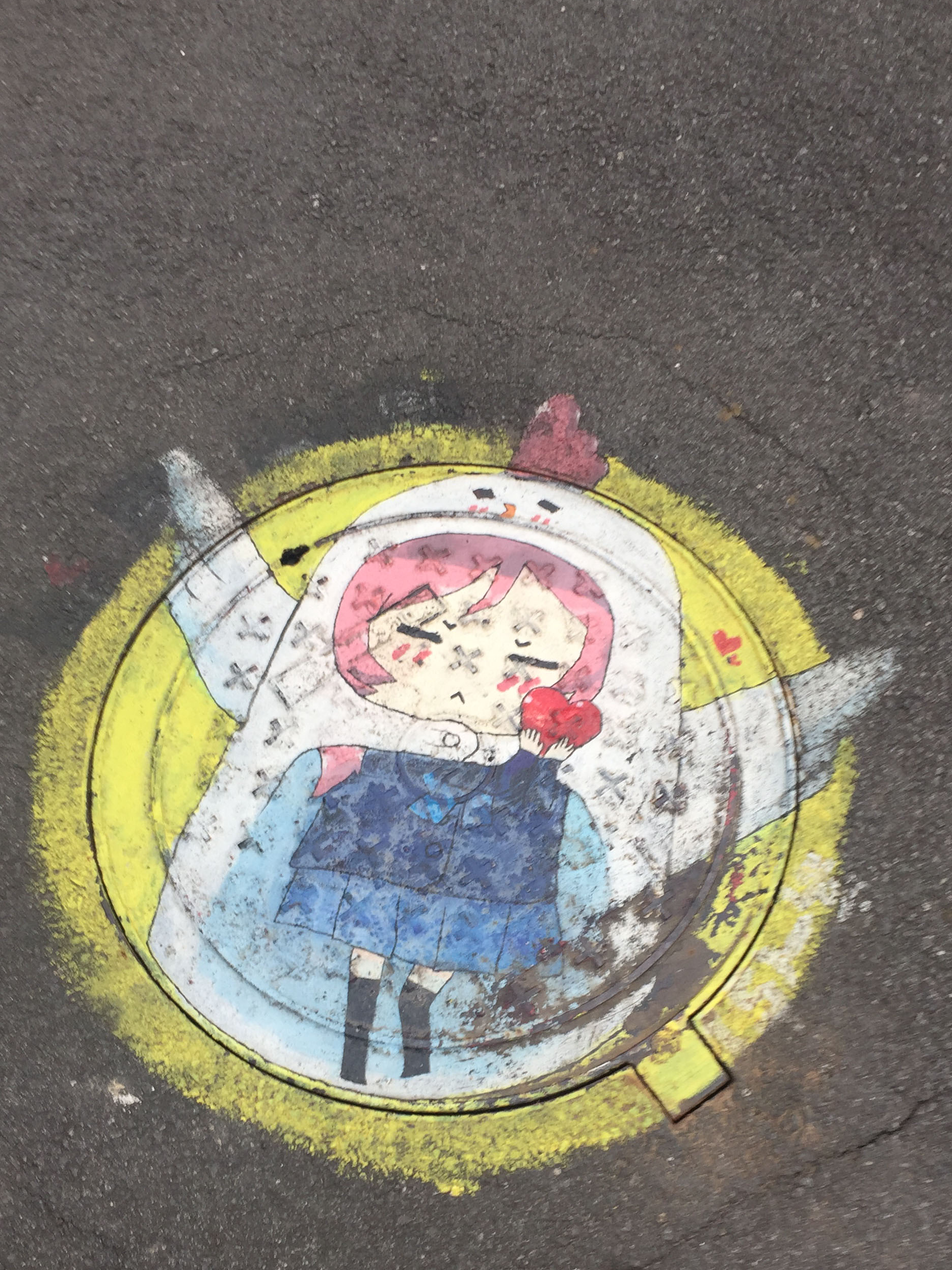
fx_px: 1394
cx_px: 534
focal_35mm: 38
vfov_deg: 48.5
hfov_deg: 37.7
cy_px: 805
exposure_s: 1/50
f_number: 2.2
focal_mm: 4.15
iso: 32
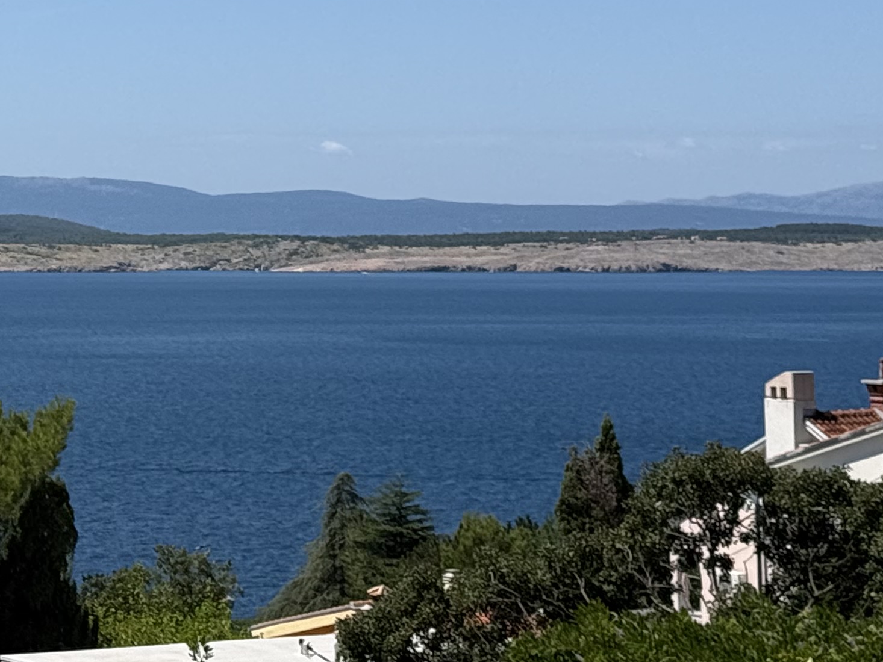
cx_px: 39
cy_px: -172
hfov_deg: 14.7
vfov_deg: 11.0
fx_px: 3368
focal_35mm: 132
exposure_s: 1/7143
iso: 64
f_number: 1.78
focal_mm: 6.76
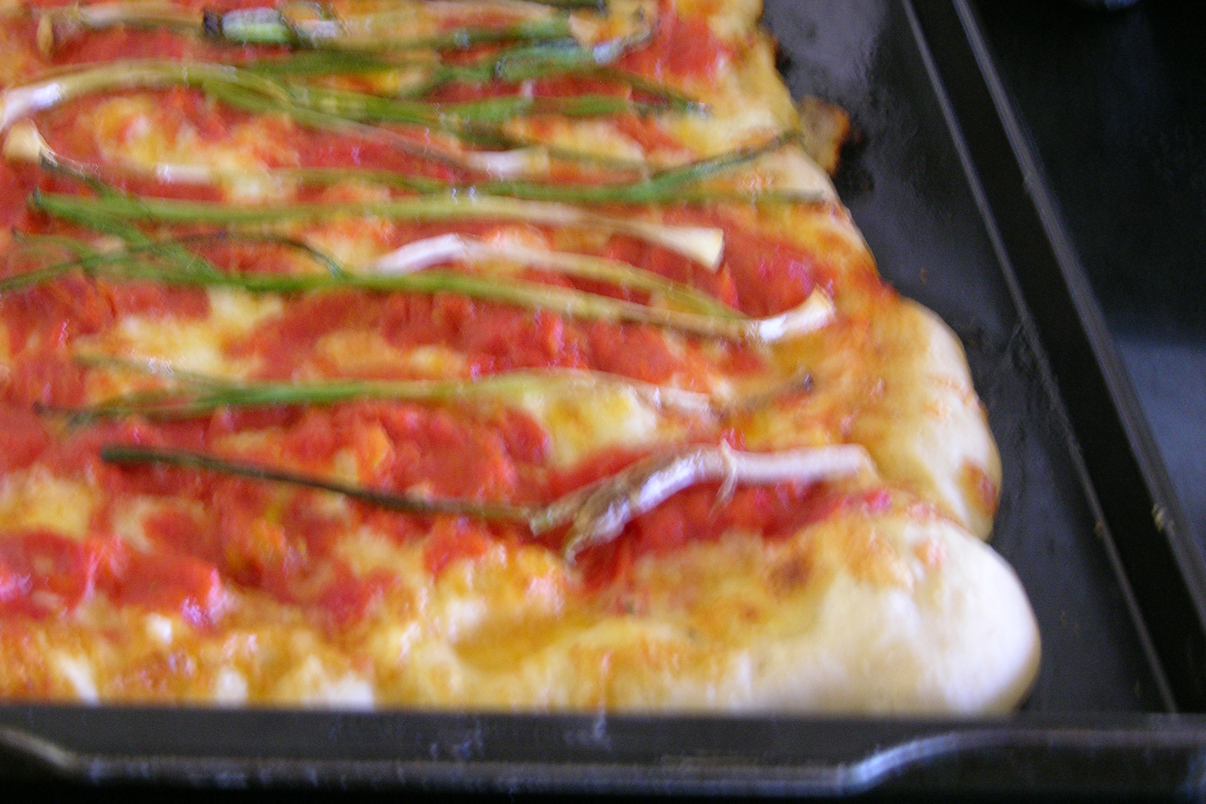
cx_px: 465
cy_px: 267
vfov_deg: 14.4
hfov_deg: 21.4
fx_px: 3182
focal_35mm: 95
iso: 132
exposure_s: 1/5.2
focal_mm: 18.8
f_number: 3.3
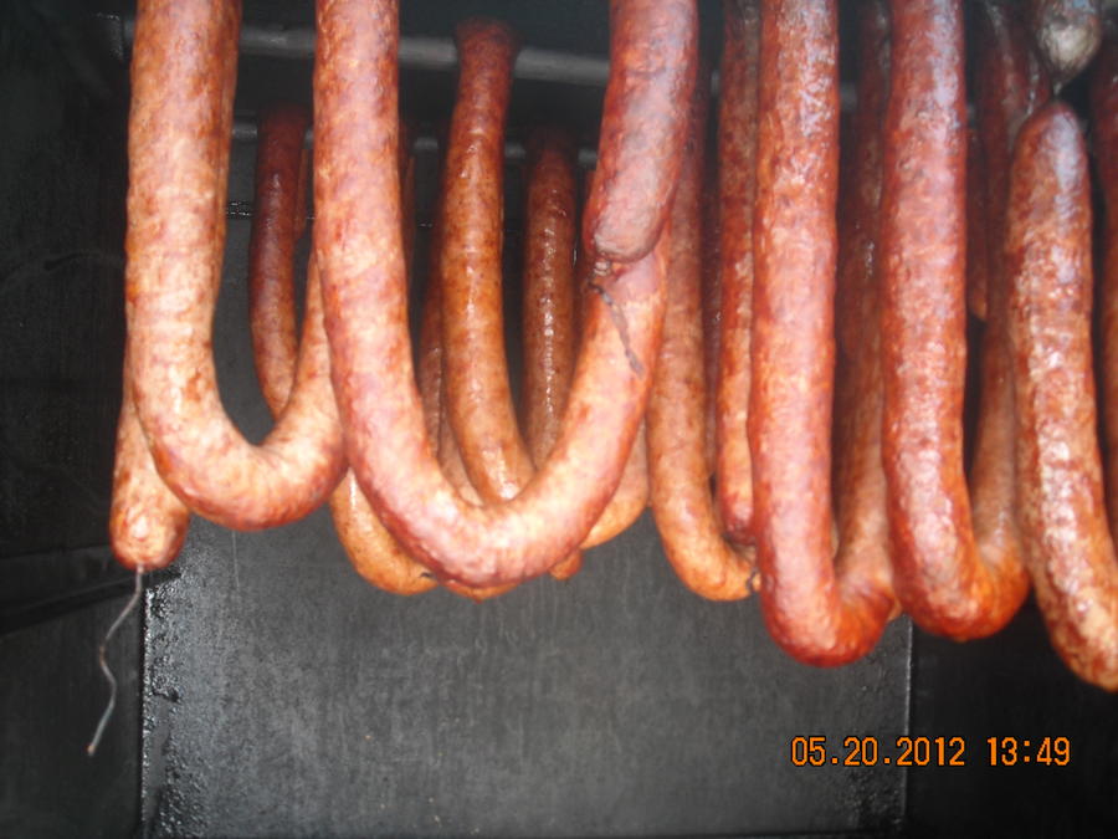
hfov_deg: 52.6
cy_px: 420
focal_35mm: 35
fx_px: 1130
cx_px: 559
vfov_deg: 40.7
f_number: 2.8
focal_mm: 5.7
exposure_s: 1/60
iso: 109
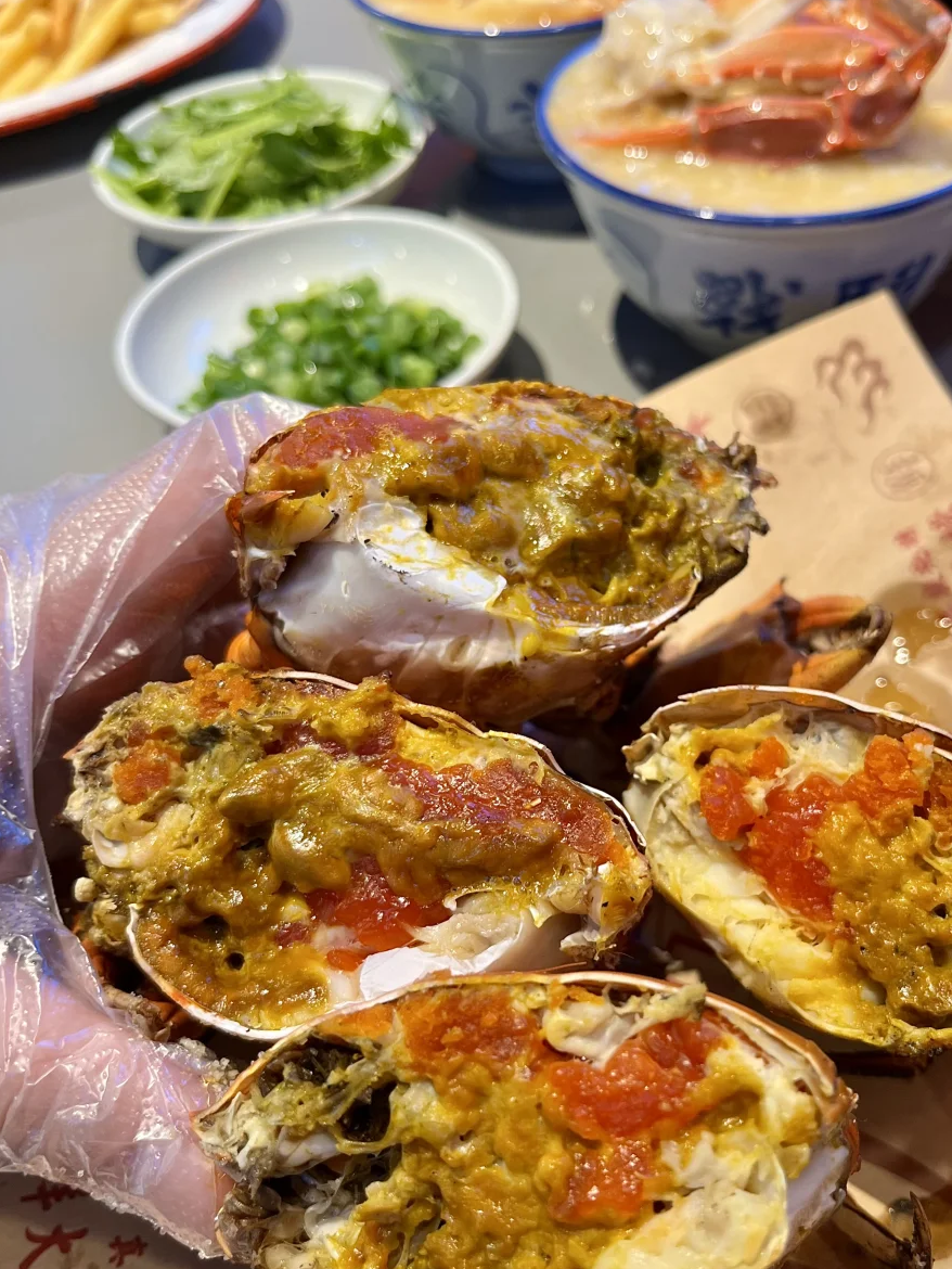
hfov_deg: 43.9
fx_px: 1173
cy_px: 723
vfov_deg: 56.6
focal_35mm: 32
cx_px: 583
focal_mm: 5.1
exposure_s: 1/100
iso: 100
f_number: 1.6
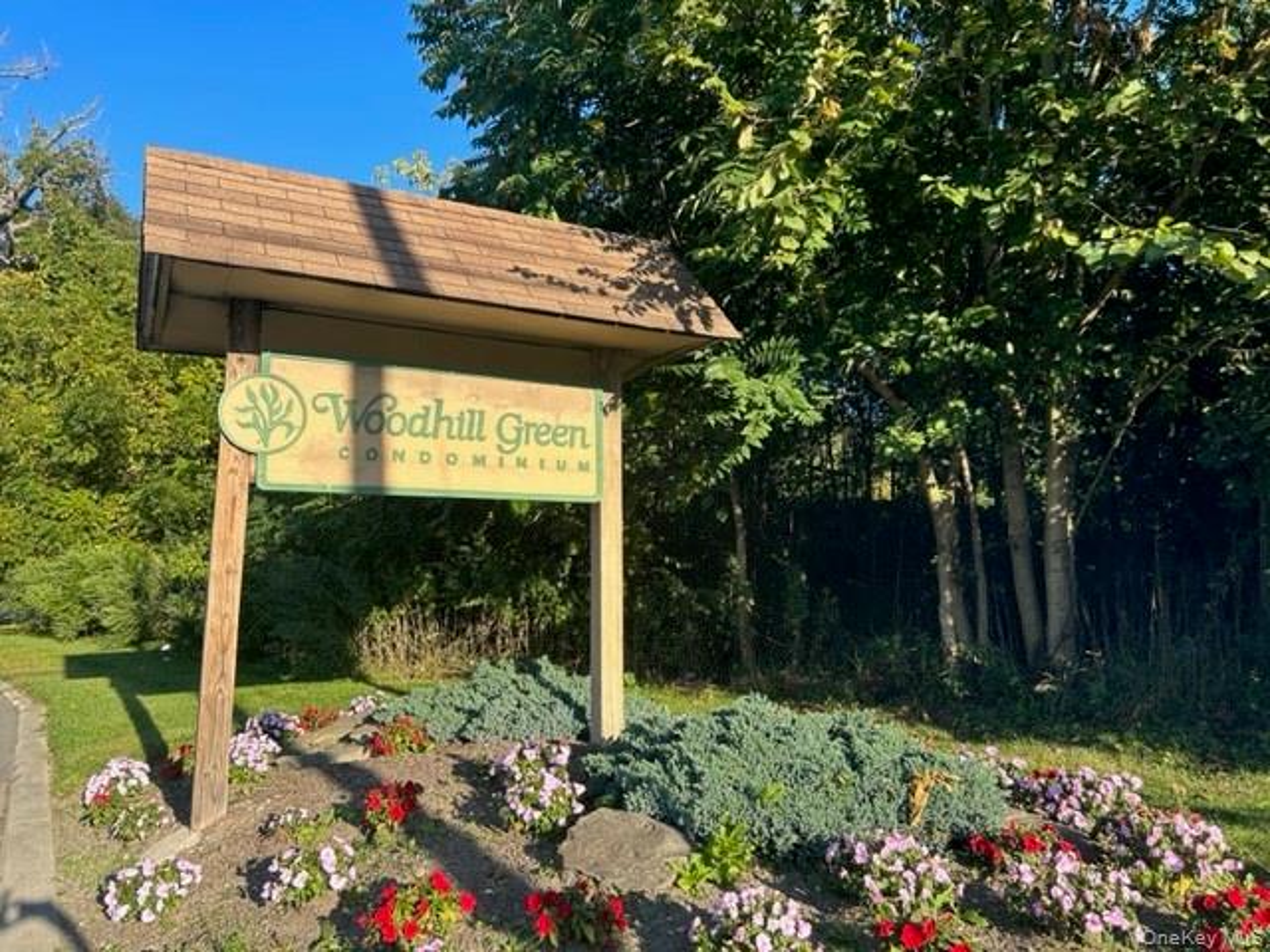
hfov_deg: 67.3
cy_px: 476
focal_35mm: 26
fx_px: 954
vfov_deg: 53.1
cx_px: 635
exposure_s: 1/1183
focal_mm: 5.7
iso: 50
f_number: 1.5
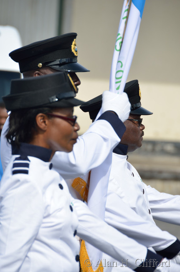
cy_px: 127
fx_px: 2429
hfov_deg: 4.2
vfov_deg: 6.4
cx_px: 85
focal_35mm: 322
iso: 100
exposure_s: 1/500
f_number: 5.6
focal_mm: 200
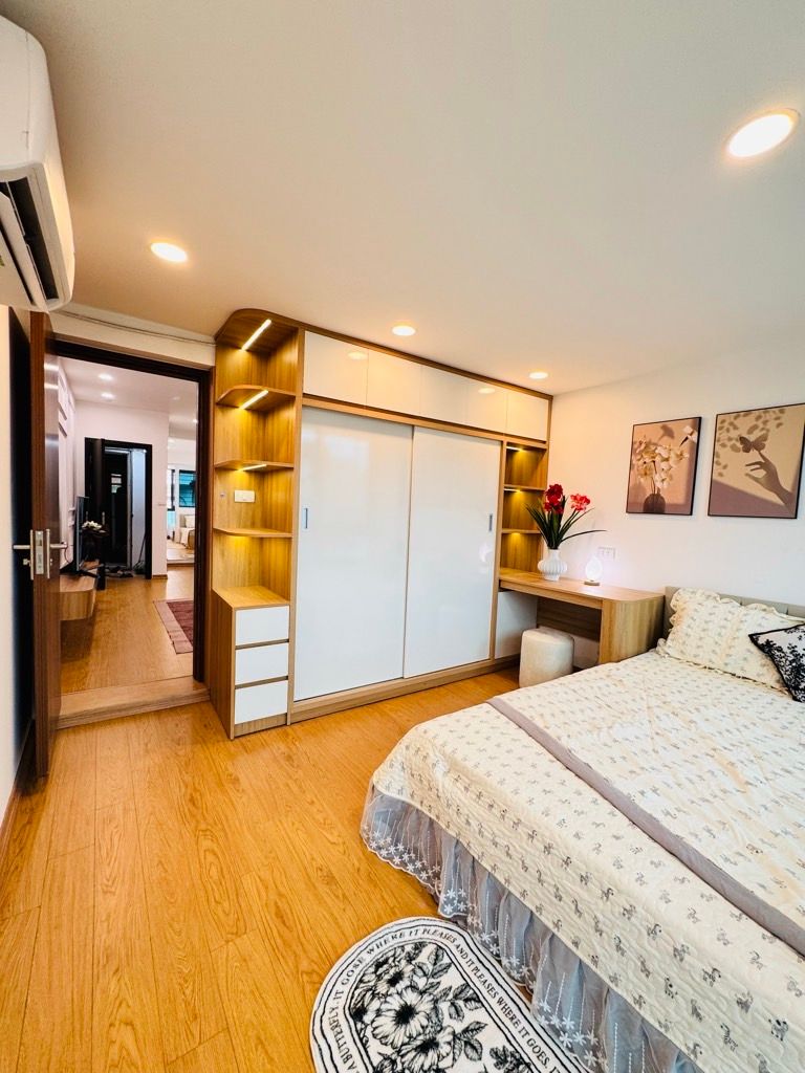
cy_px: 536
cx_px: 402
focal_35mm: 14
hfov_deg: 85.7
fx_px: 434
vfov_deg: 102.1
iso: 125
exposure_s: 1/99
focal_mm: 2.22
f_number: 2.2
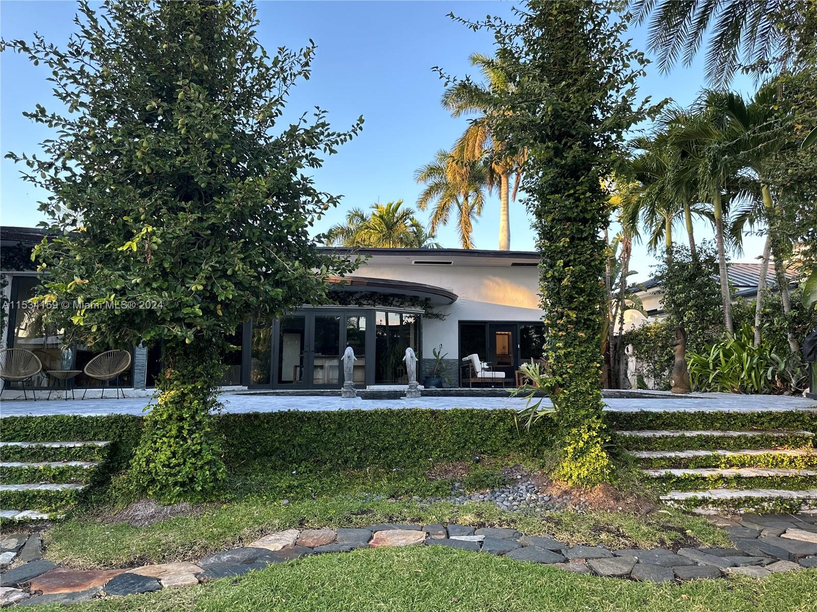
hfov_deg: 71.6
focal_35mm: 24
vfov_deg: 56.8
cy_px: 306
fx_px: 566
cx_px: 408
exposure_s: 1/192
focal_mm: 6.86
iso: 64
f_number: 1.78
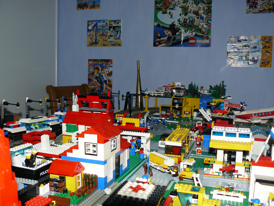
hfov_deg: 51.4
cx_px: 137
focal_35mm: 36
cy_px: 103
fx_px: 285
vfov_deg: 39.7
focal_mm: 6
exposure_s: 1/30
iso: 100
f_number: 2.8
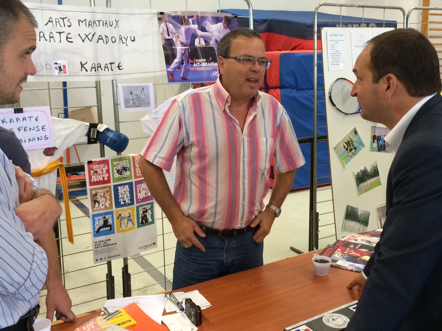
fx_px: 524
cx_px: 229
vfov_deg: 35.1
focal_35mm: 41
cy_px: 157
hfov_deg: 45.8
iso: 160
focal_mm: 4.12
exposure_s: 1/30
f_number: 2.2
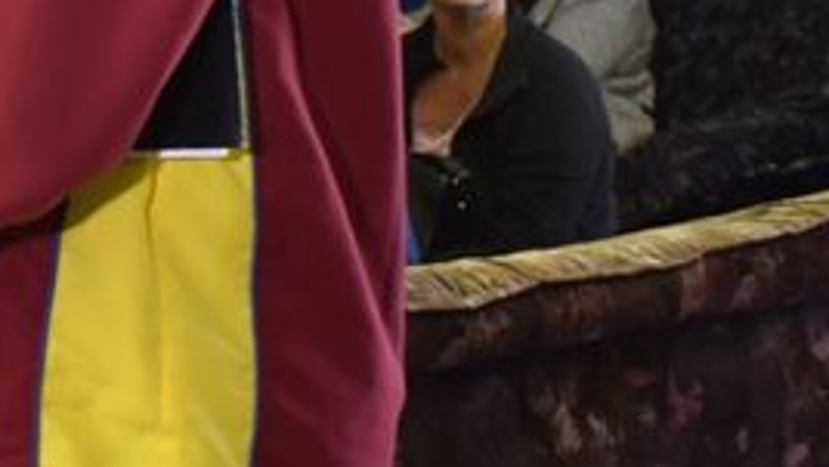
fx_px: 3299
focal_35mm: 150
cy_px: -141
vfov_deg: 8.0
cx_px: -433
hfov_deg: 13.5
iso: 560
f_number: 4
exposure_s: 1/40
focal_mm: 25
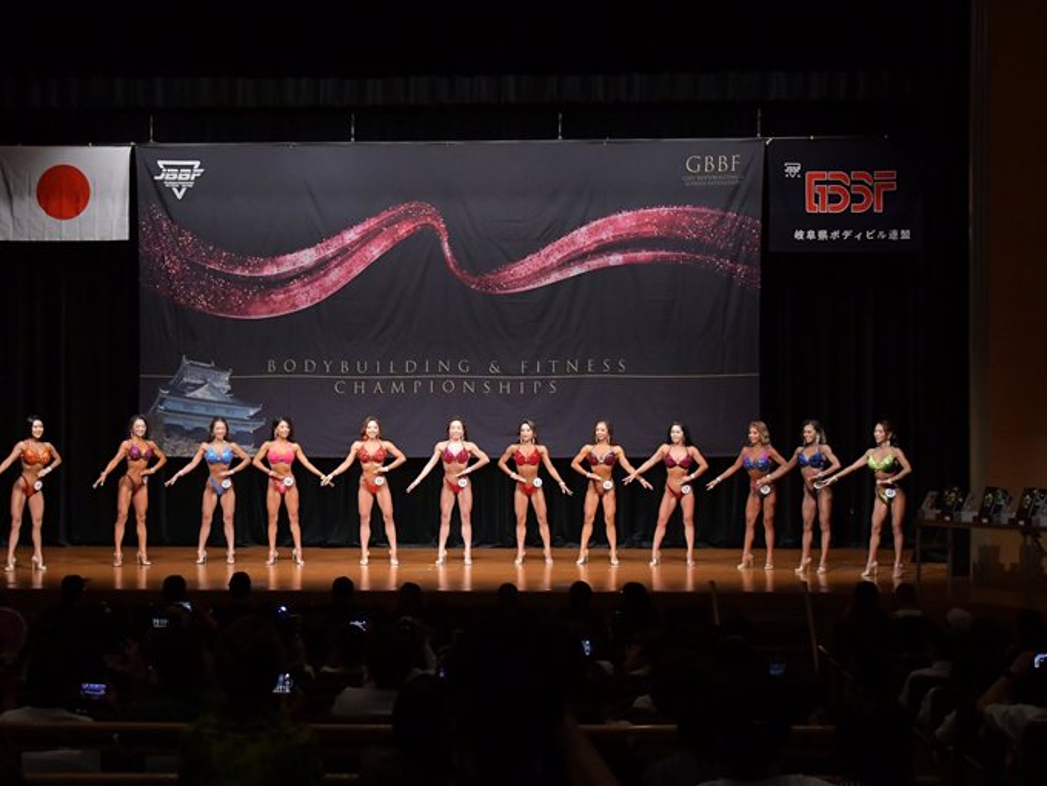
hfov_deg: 28.1
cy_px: 391
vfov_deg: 21.3
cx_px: 461
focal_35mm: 69
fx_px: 2087
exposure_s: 1/400
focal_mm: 42
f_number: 5.6
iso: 5000
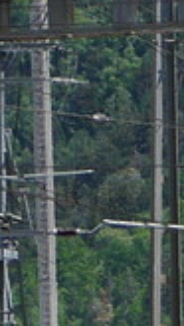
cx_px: -95
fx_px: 5785
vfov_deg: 3.2
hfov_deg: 1.8
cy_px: 422
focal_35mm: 668
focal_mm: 42
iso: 160
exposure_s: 1/320
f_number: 8
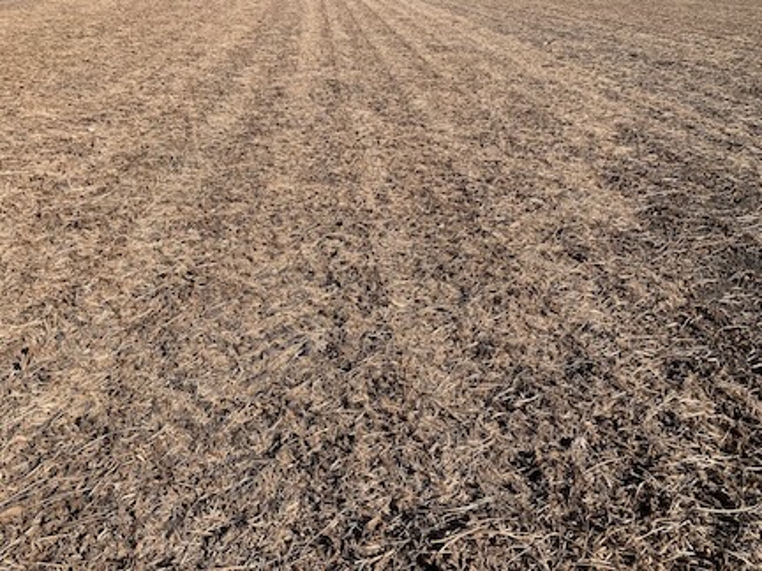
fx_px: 572
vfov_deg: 53.1
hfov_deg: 67.3
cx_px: 381
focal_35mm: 26
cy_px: 286
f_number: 1.8
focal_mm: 4.25
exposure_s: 1/2208
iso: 25
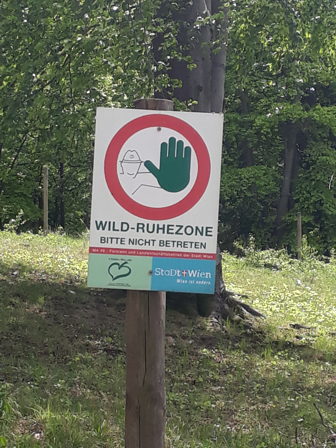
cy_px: 224
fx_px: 349
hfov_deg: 51.4
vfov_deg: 65.3
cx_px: 168
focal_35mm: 27
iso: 40
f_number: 1.9
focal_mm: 3.6
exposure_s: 1/623
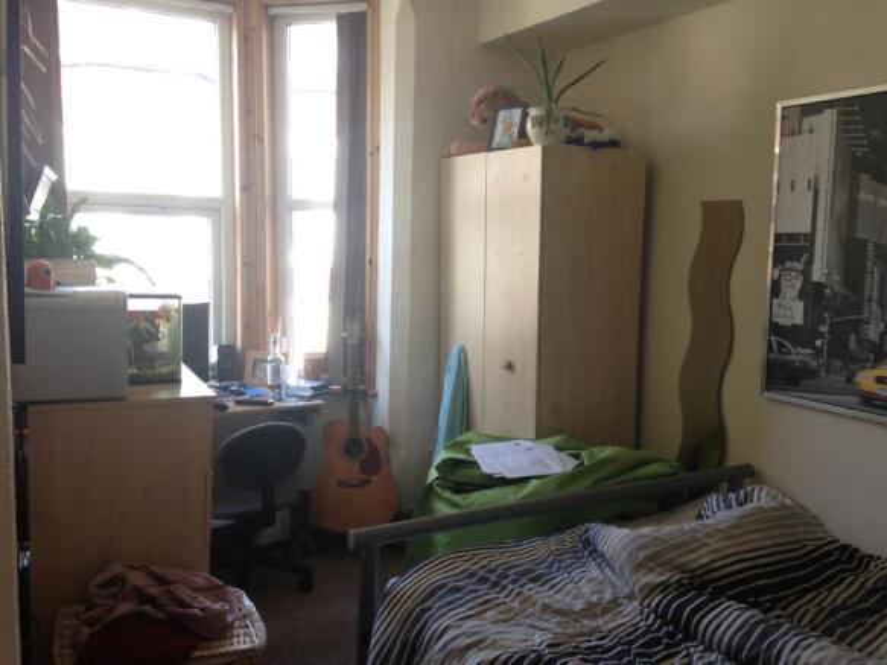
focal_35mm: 33
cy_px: 332
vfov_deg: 42.9
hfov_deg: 55.4
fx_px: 845
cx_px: 444
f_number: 2.4
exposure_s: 1/30
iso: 50
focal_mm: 4.12
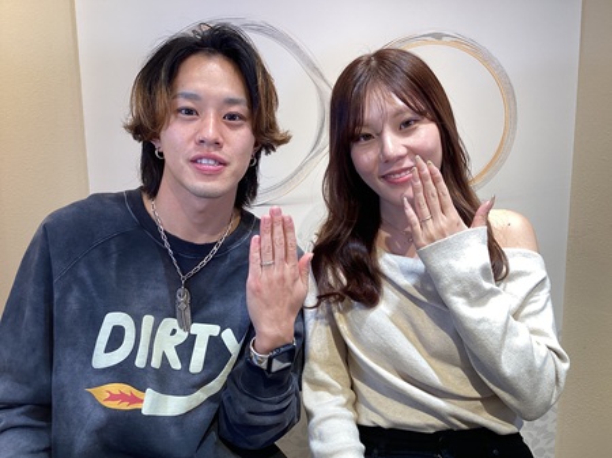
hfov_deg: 58.4
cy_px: 229
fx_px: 548
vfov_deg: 45.4
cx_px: 306
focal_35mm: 31
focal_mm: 3.3
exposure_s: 1/50
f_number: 2.4
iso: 64
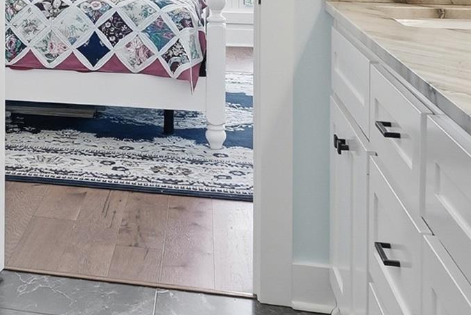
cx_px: -93
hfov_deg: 25.5
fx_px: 930
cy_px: -75
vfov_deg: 18.1
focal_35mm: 71
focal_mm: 16
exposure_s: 1/60
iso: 250
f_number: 9
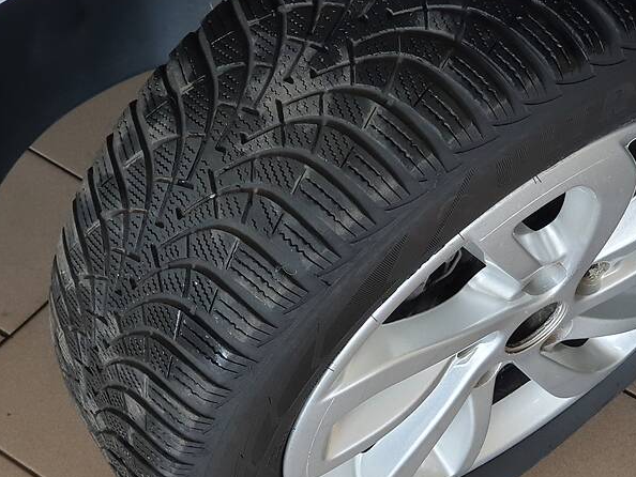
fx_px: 1287
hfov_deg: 27.7
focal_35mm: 70
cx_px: 402
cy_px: 257
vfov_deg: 21.0
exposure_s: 1/25
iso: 160
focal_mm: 6
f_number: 2.4
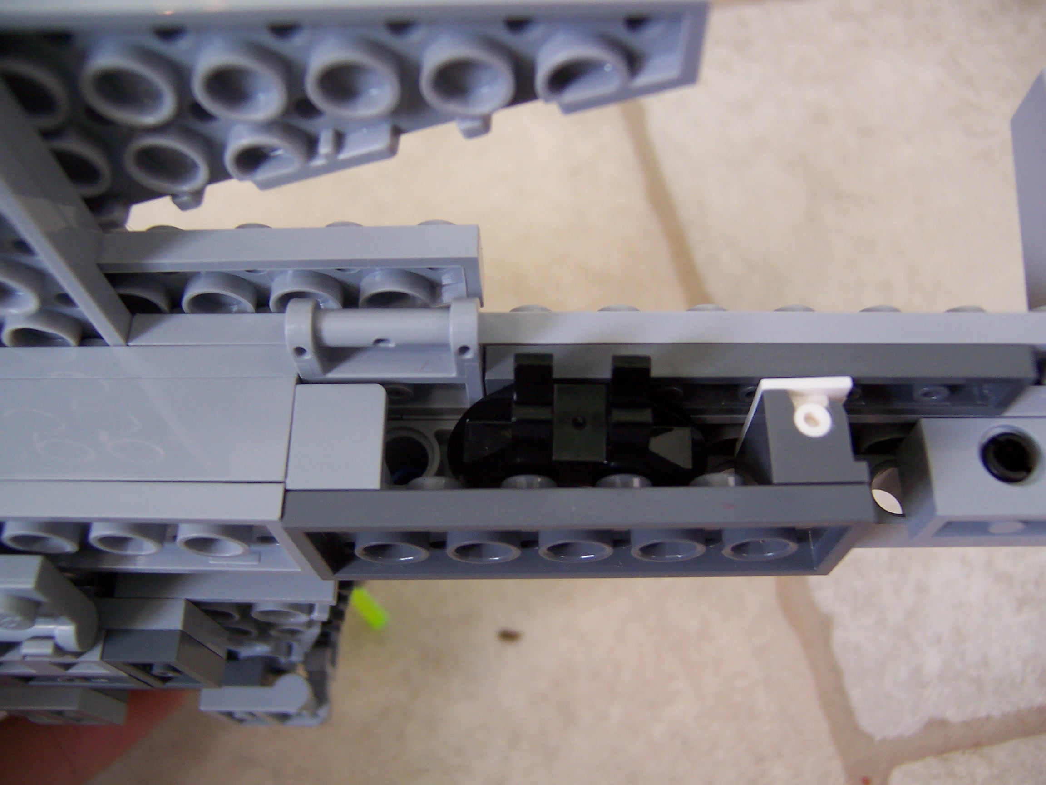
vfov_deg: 42.9
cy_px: 392
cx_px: 523
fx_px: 997
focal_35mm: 33
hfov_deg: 55.4
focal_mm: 5.5
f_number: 2.8
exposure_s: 1/30
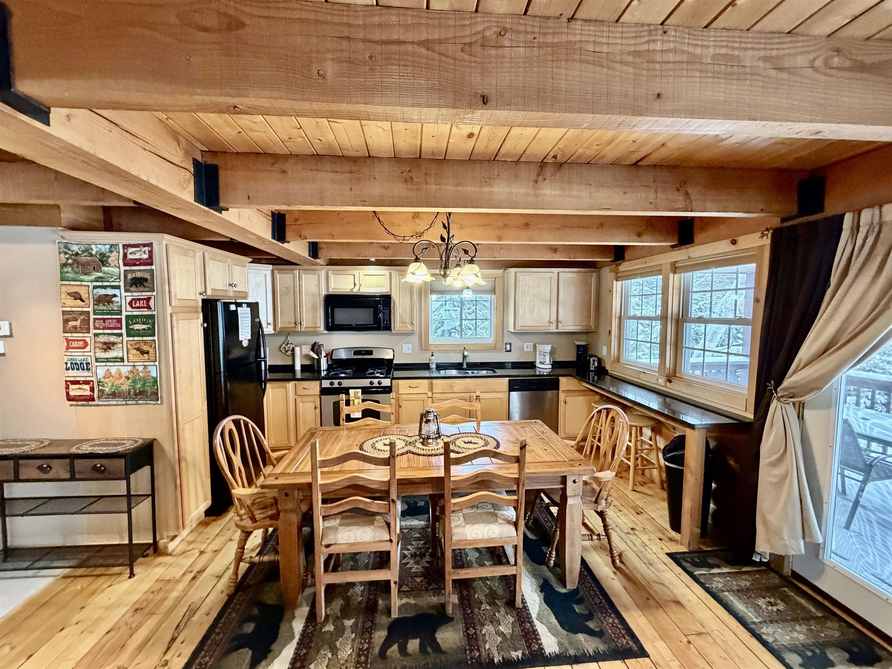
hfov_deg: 102.1
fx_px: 361
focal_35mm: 14
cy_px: 334
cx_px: 446
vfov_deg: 85.7
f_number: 2.2
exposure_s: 1/60
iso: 500
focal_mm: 2.22
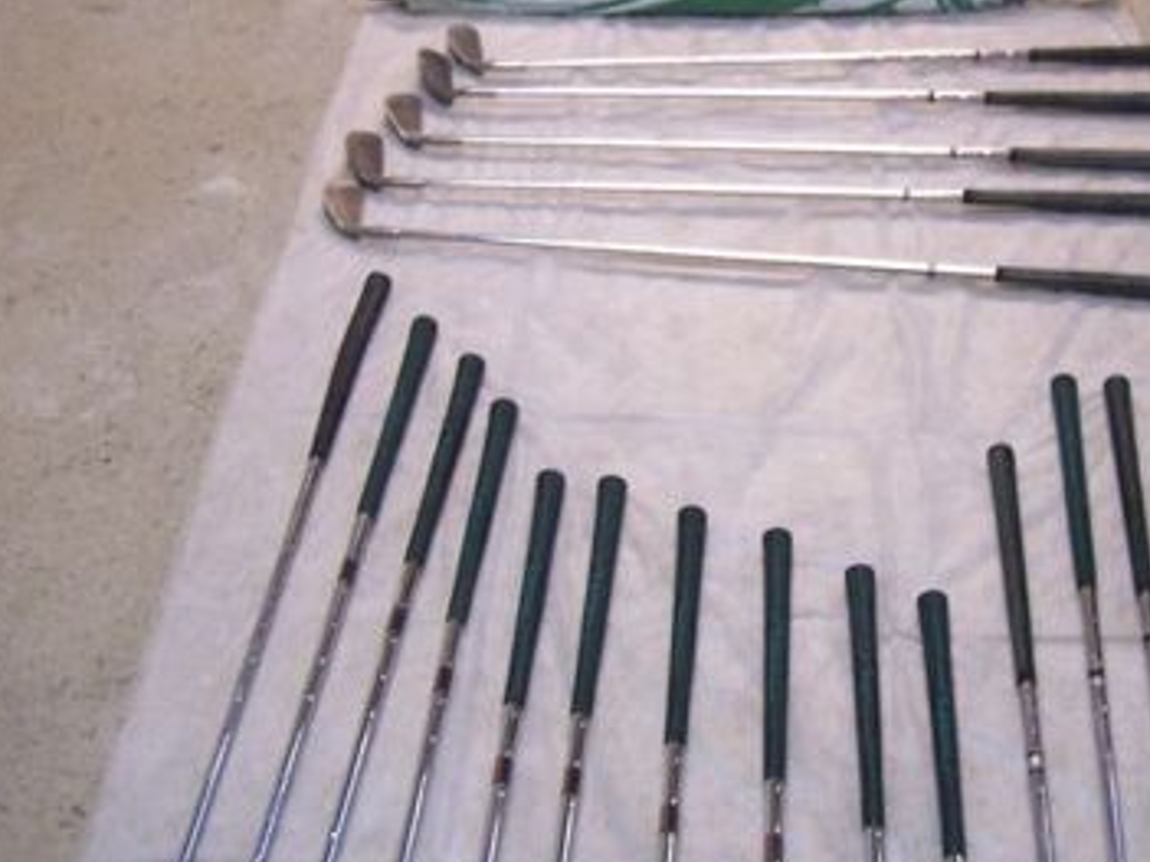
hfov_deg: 36.5
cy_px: 321
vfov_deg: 27.9
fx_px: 1727
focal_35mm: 52
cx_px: 767
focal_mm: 6.3
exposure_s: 1/8
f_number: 2.8
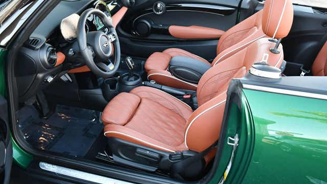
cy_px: 76
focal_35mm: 38
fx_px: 330
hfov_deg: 52.8
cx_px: 164
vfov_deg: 31.1
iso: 800
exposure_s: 1/250
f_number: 3.5
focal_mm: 18
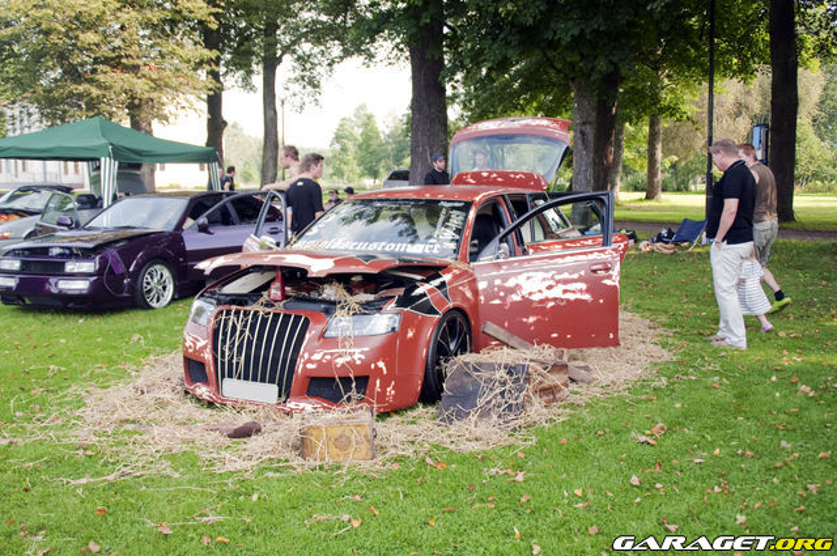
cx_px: 418
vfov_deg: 35.4
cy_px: 278
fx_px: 871
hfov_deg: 51.3
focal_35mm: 38
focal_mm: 25
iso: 640
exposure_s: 1/400
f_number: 3.8
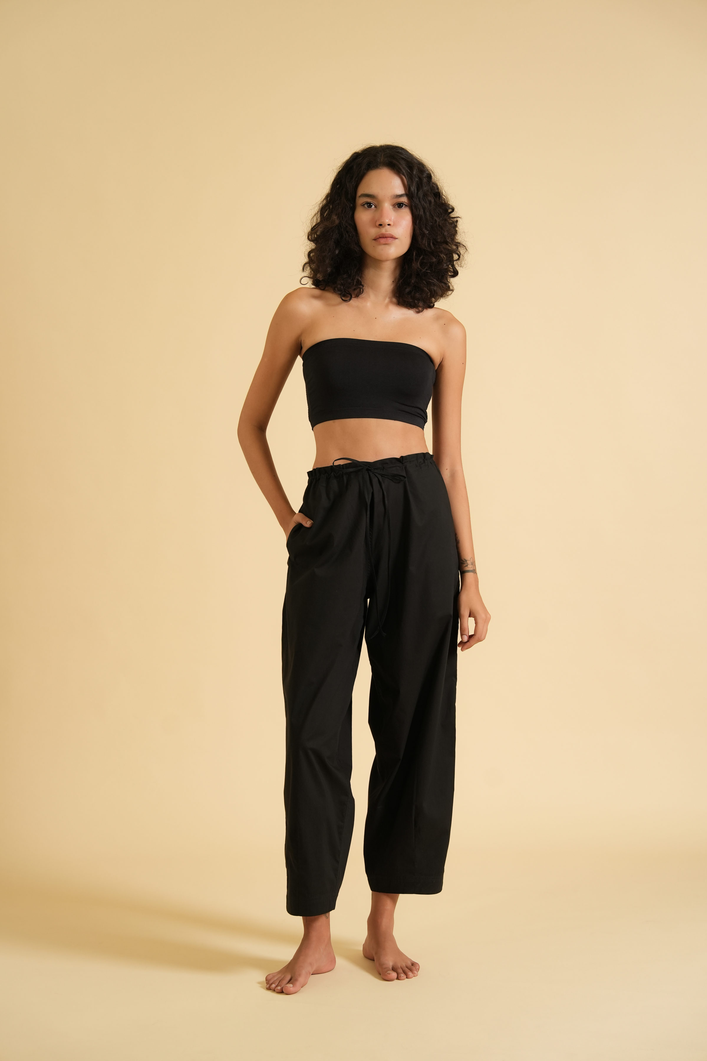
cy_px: 530
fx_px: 1885
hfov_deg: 21.2
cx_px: 354
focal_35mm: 64
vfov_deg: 31.4
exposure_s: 1/125
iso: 500
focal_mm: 64
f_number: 4.5
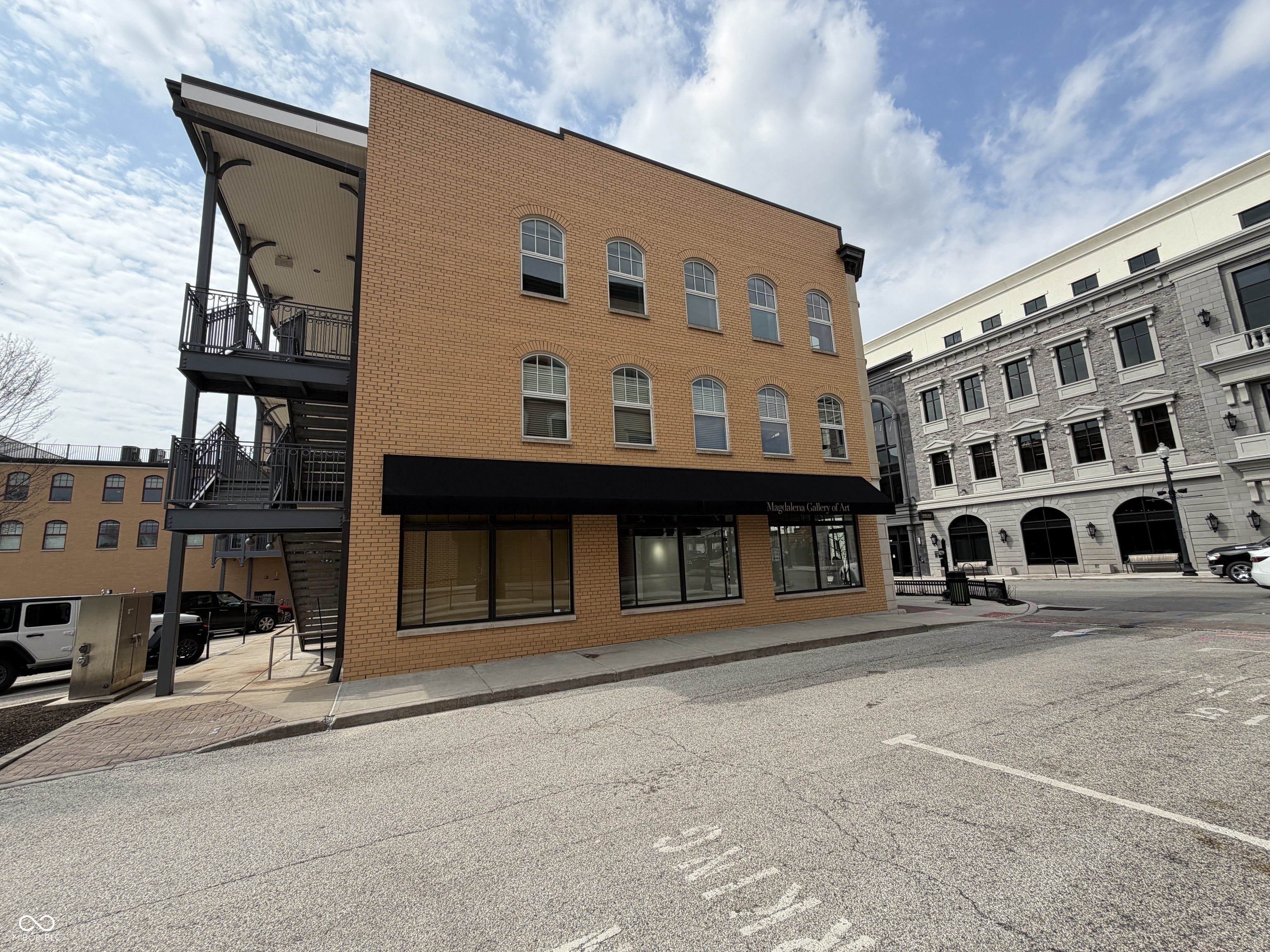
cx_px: 635
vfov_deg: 85.7
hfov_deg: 102.1
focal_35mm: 14
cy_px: 476
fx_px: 514
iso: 20
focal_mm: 2.22
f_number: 2.2
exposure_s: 1/799
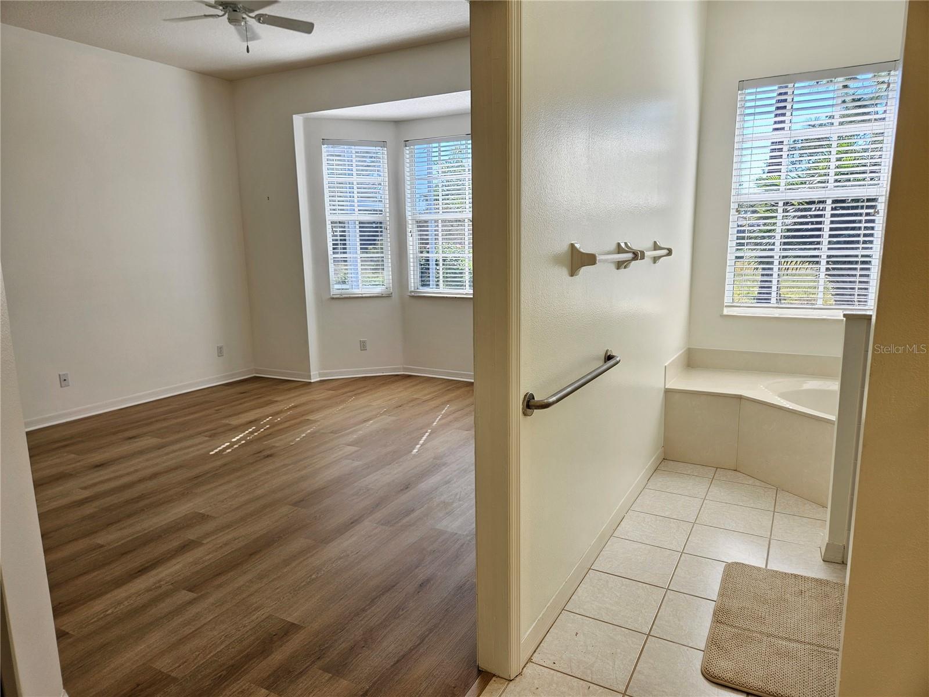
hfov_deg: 73.9
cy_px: 348
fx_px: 617
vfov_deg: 58.9
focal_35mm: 23
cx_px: 464
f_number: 1.8
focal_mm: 5.4
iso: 32
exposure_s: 1/120
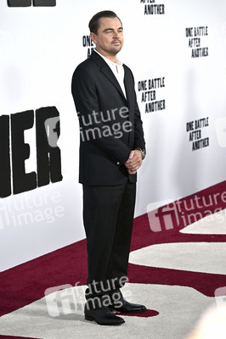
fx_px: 924
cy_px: 170
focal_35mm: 98
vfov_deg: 20.8
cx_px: 113
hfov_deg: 13.9
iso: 800
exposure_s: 1/320
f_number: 5
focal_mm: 98
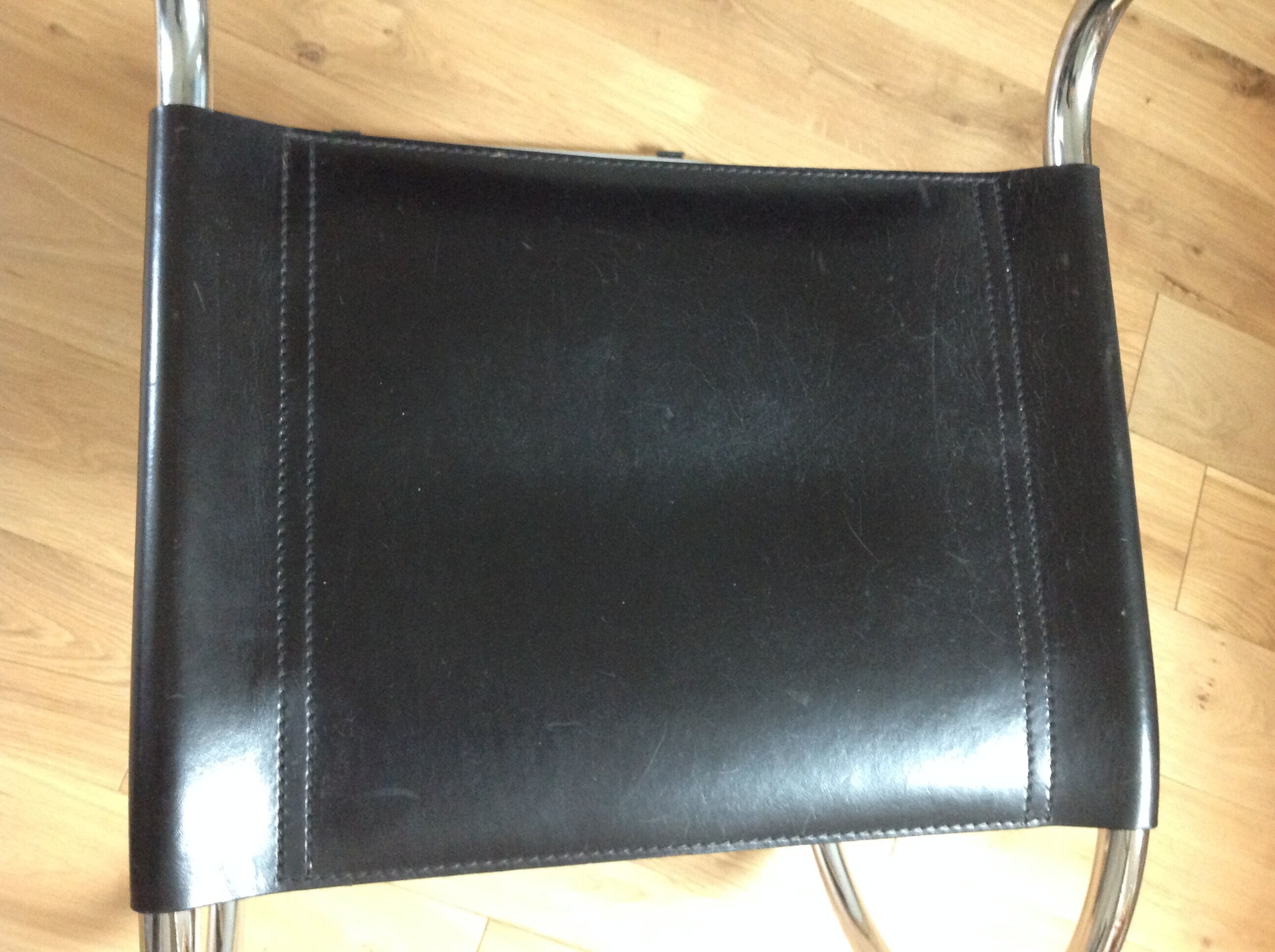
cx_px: 638
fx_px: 1287
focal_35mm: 35
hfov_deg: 52.7
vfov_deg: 40.6
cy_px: 476
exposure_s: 1/15
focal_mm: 4.28
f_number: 2.4
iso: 400
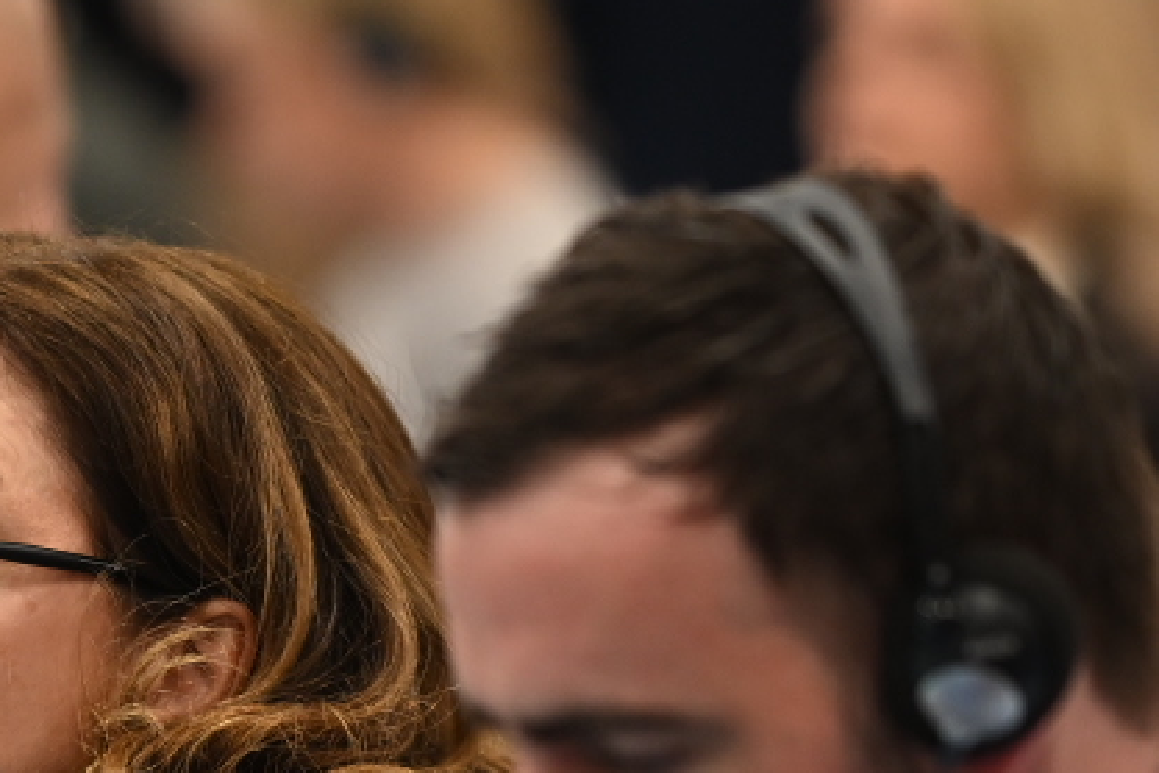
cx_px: -347
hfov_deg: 3.9
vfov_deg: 2.6
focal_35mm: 524
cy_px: 1126
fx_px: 16869
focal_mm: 135
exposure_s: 1/250
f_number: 1.8
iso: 800
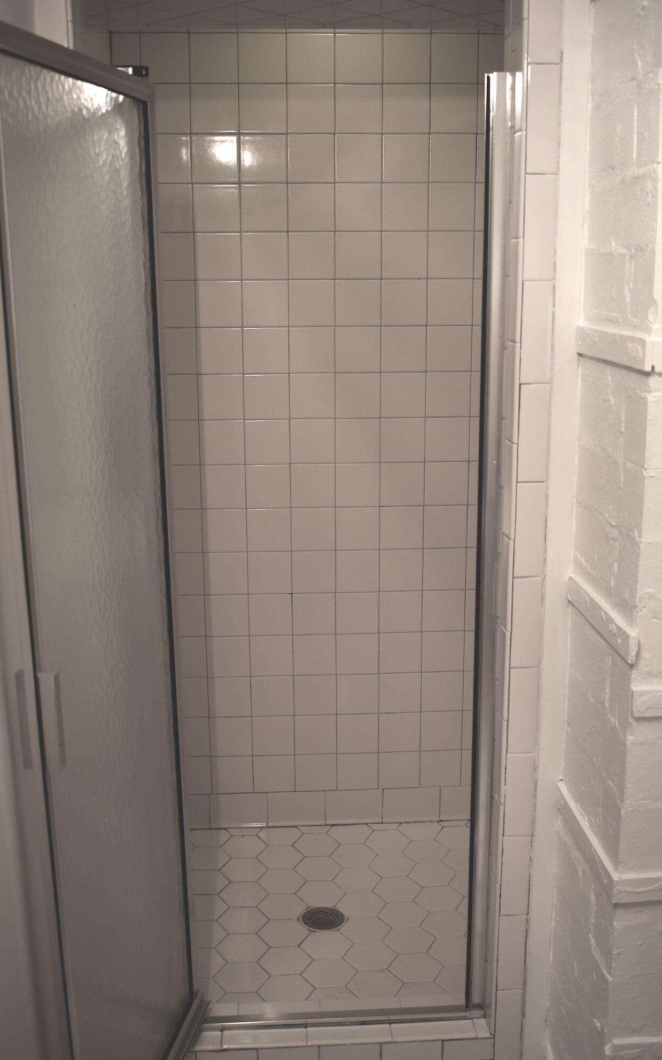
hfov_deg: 34.4
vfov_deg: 52.8
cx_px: 329
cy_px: 533
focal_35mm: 37
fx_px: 1068
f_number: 4
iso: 450
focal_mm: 24
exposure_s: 1/60
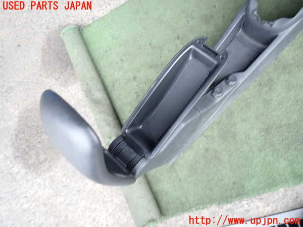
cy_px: 114
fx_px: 219
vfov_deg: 54.9
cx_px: 152
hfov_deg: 69.4
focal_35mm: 25
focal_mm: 4.5
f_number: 2
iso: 200
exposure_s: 1/60
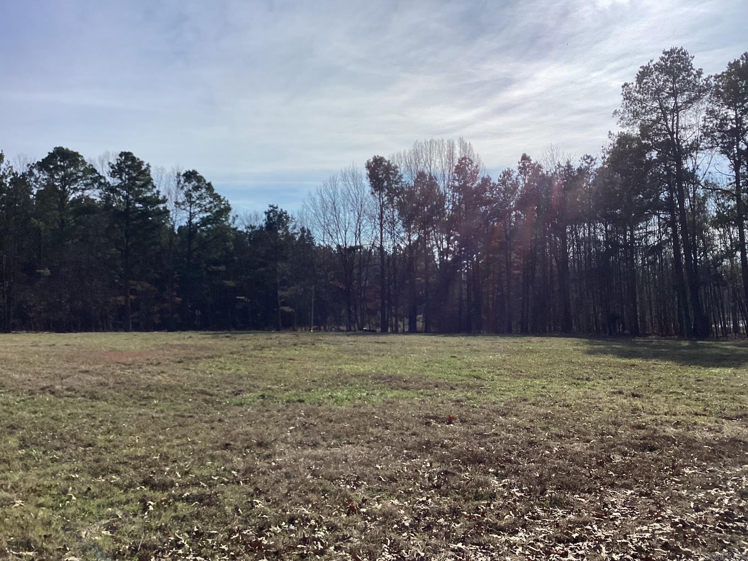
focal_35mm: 31
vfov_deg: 45.4
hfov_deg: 58.4
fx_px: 670
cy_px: 280
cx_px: 374
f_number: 2.4
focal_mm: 3.3
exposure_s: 1/3268
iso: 25
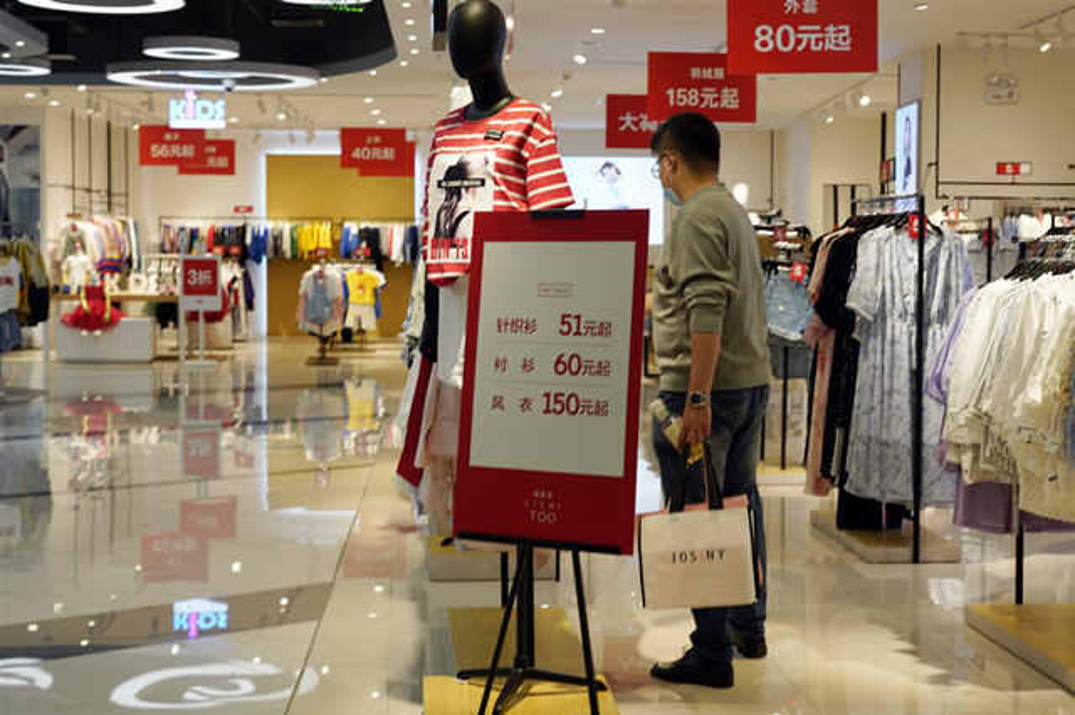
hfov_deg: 34.5
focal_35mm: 58
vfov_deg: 23.4
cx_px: 538
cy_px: 358
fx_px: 1731
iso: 200
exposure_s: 1/50
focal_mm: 58
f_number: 5.6
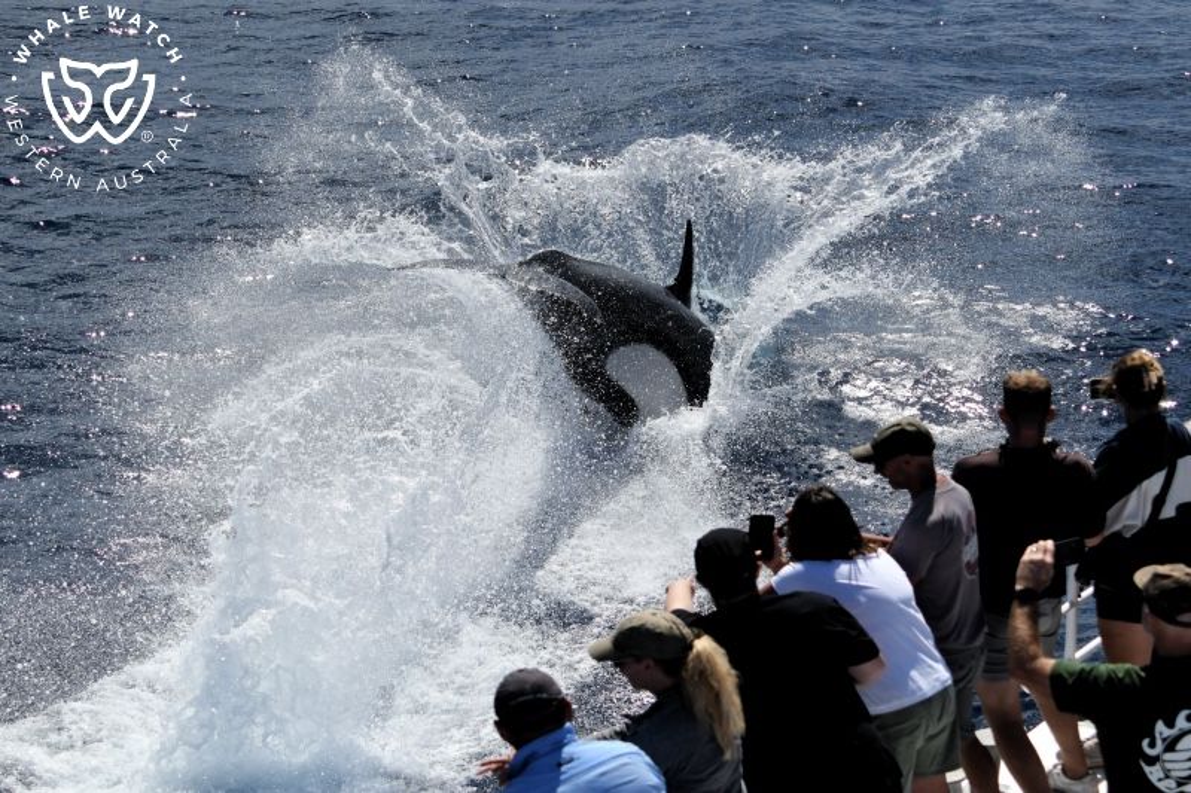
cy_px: 396
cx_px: 596
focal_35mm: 60
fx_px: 1984
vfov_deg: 22.6
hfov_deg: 33.4
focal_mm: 60
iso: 450
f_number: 5
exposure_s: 1/8000
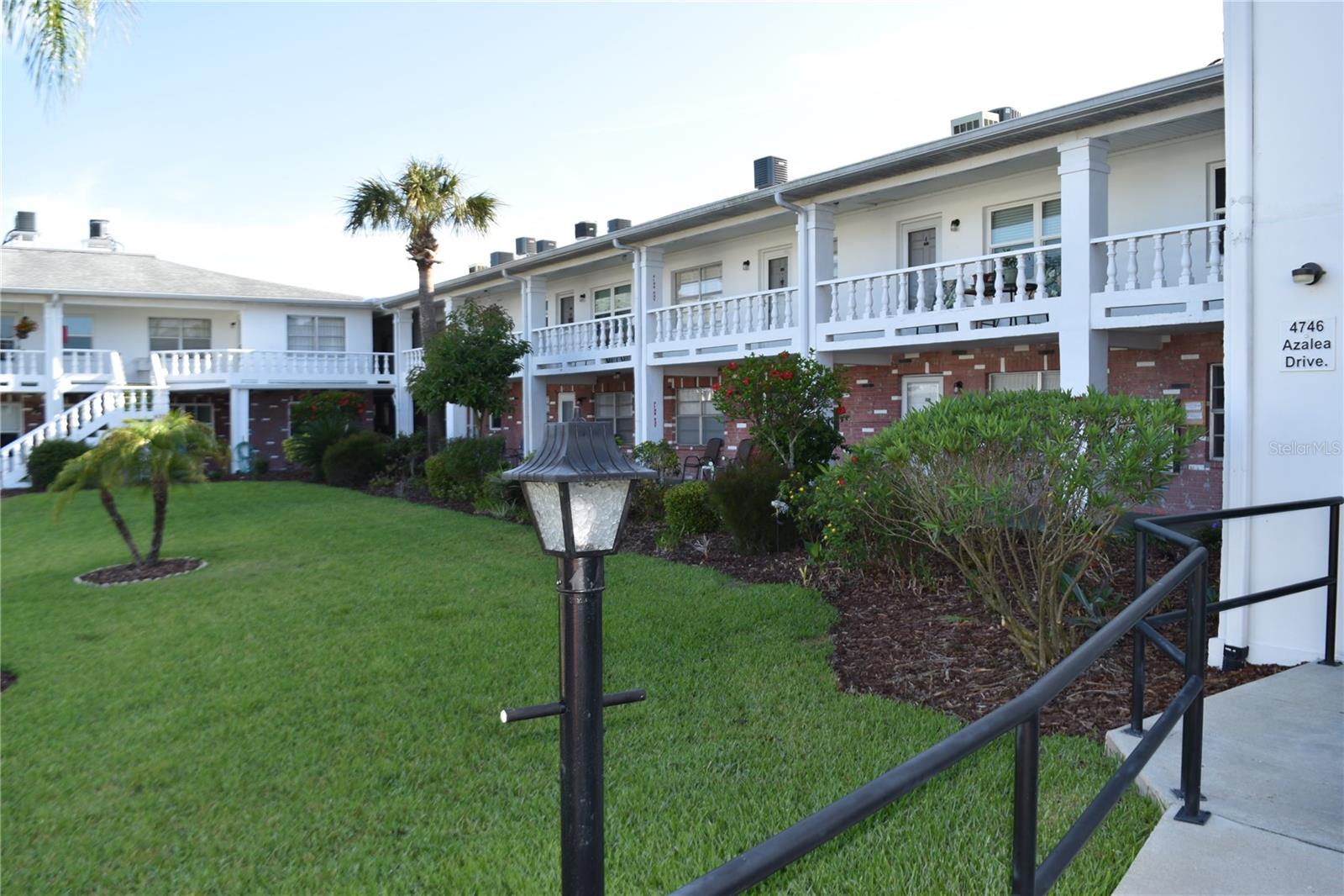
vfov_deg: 47.9
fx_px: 1008
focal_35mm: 27
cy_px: 448
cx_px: 672
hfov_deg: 67.4
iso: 100
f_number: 6.3
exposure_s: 1/160
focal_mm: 18
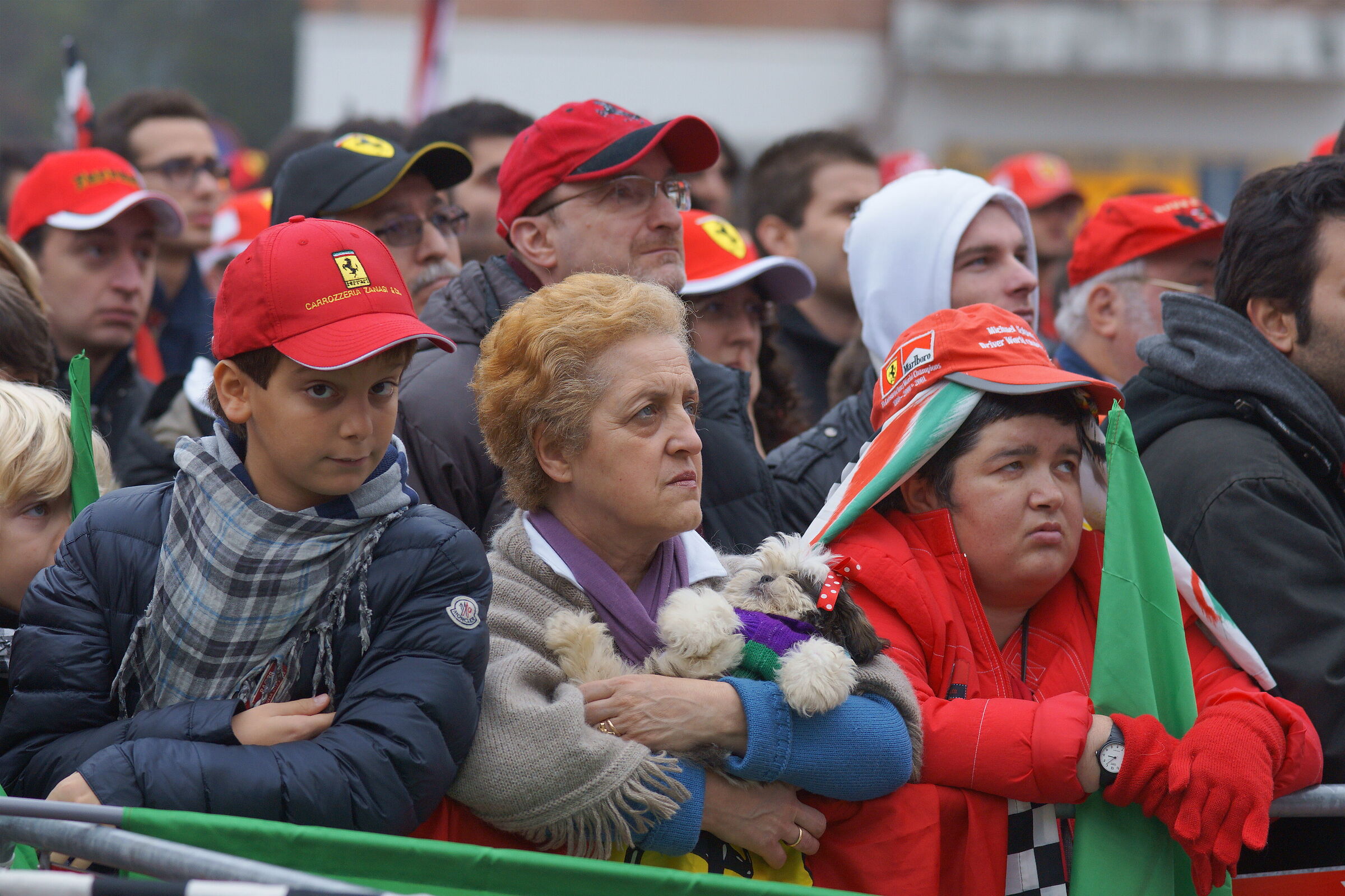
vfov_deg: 7.6
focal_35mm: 180
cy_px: 448
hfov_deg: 11.4
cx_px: 672
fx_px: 6724
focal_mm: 120
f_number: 4
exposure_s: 1/200
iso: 400
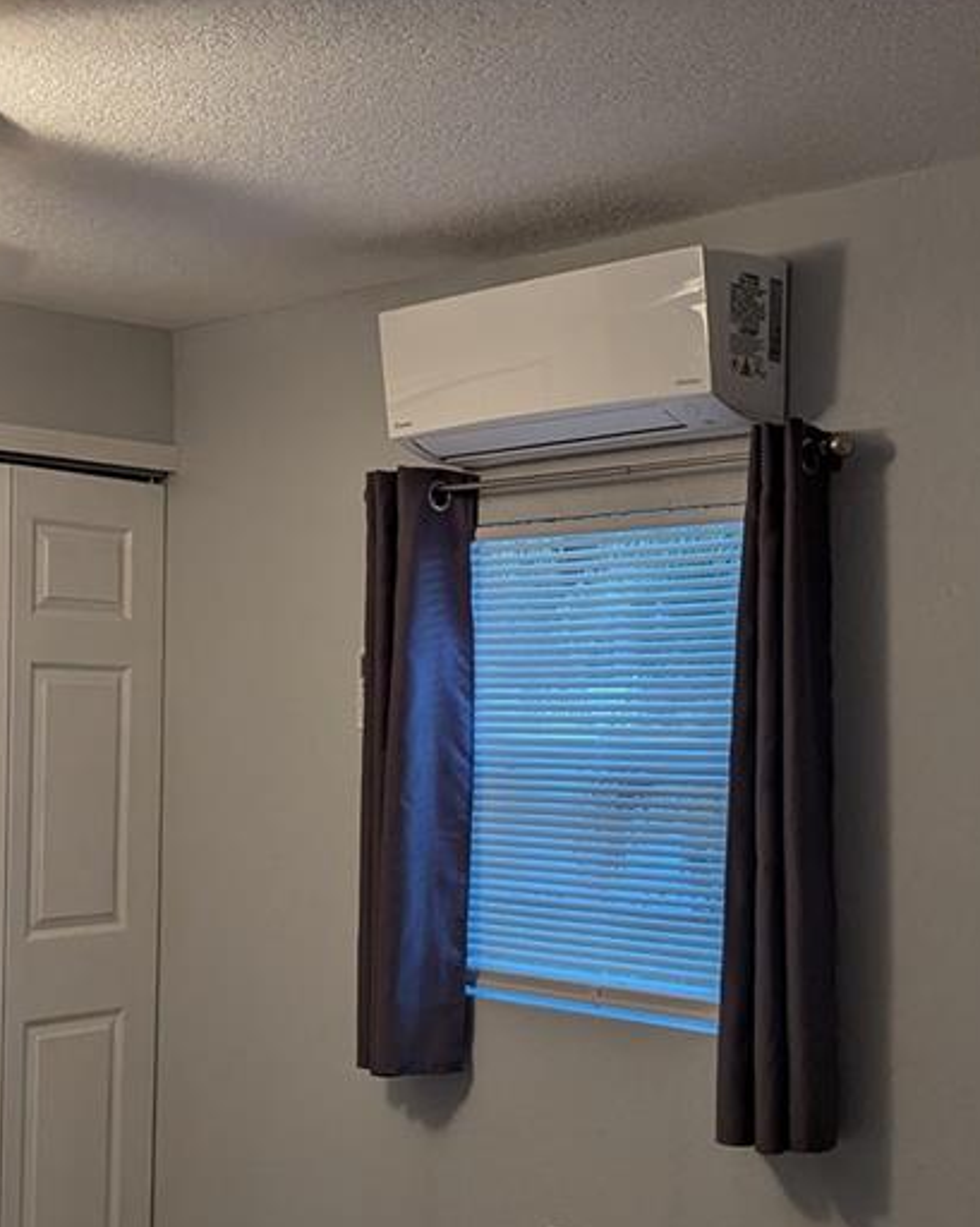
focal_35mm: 55
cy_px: 793
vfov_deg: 33.9
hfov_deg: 27.5
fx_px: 1996
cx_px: 409
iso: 206
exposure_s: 1/120
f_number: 1.85
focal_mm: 6.81
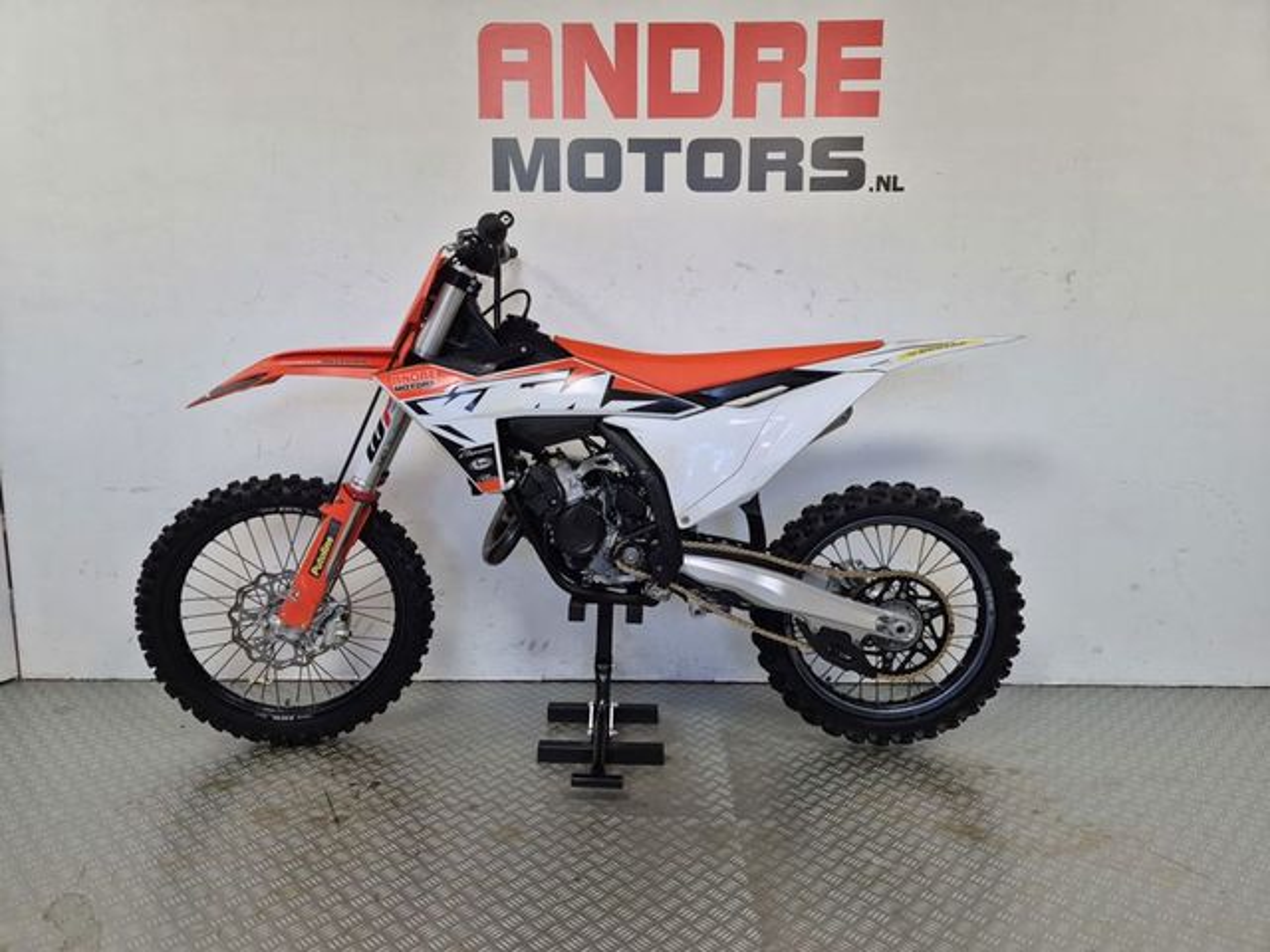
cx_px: 635
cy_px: 476
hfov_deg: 73.9
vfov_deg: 58.9
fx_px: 844
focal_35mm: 23
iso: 200
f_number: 1.8
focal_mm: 5.4
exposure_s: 1/100
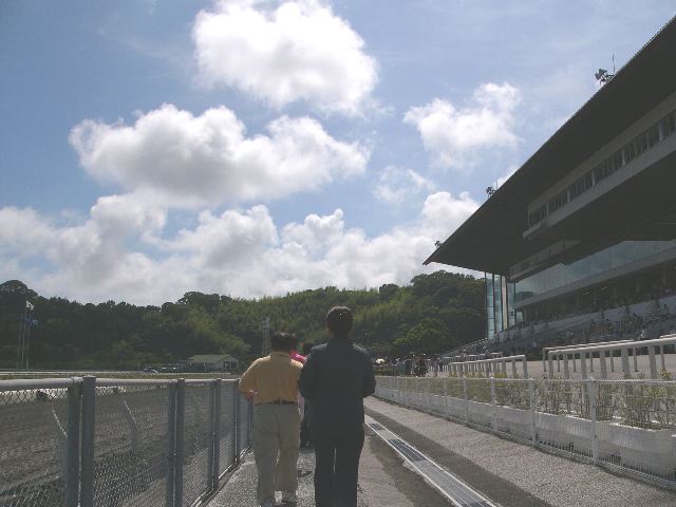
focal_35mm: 36
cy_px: 254
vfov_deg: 39.7
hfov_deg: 51.4
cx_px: 338
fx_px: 703
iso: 50
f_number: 8
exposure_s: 1/2000
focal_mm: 6
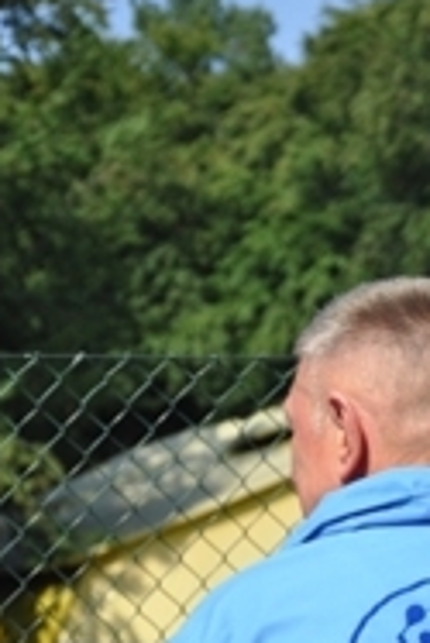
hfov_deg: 6.6
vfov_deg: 9.8
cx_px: 420
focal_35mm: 208
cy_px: 650
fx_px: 3719
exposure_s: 1/1600
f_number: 5.6
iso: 400
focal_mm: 58
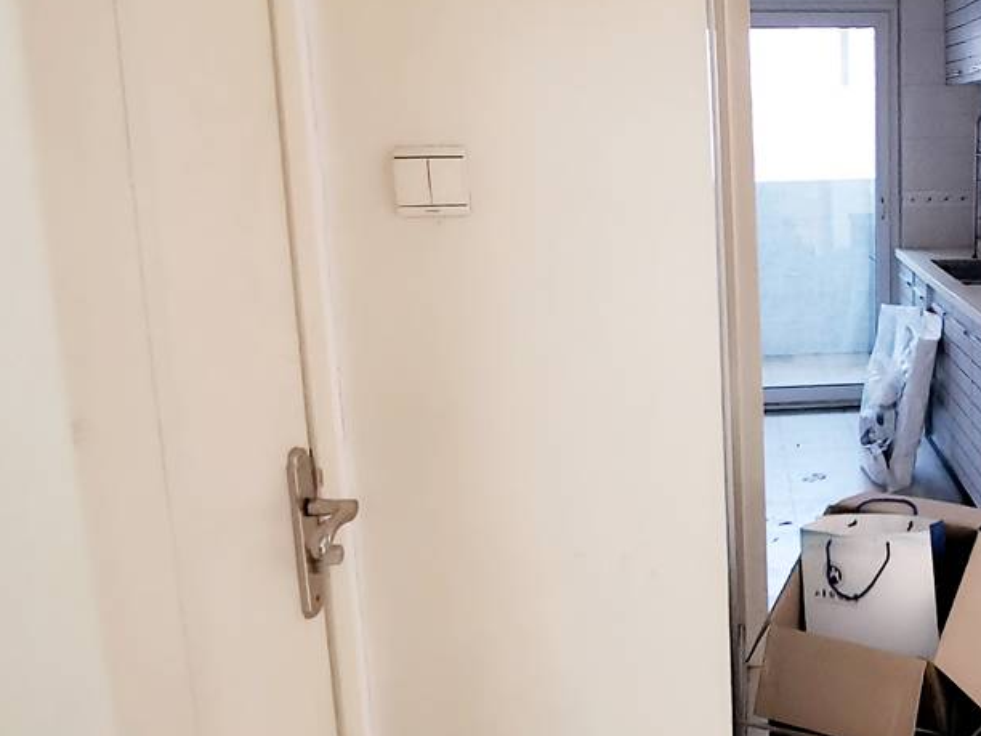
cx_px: 869
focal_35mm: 40
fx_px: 1134
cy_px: 309
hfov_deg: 43.1
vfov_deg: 35.9
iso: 640
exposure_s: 1/33.3
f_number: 2.2
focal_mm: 2.26
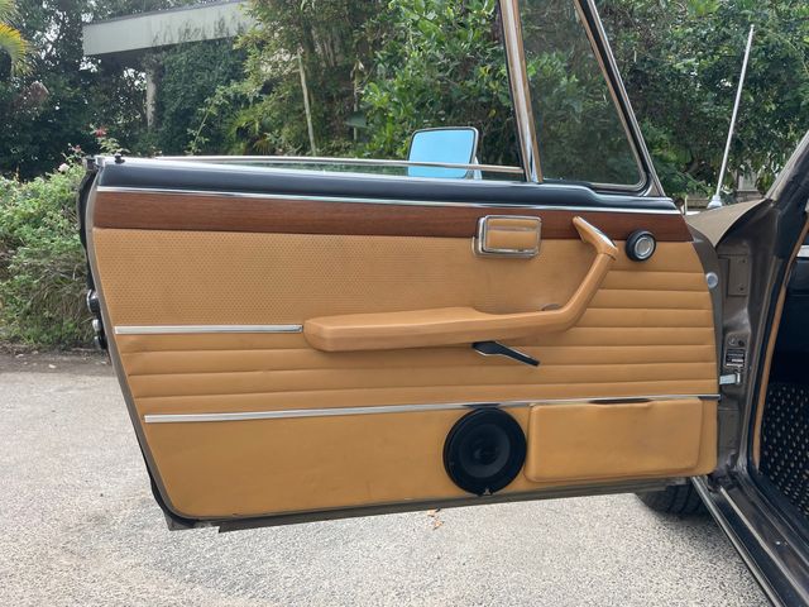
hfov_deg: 67.3
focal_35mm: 26
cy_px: 304
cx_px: 404
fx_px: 608
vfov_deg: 53.1
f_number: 1.6
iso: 32
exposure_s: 1/543
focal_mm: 4.2
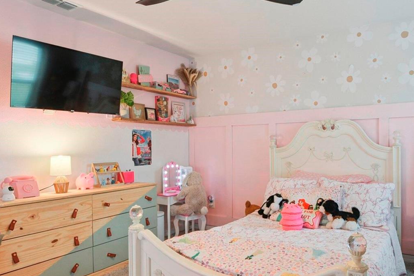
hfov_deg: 69.8
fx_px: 287
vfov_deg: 51.1
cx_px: 270
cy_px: 157
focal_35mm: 25
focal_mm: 16
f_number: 11
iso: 400
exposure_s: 1/15
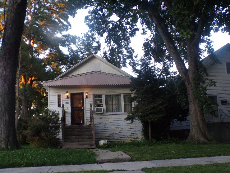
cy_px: 86
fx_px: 246
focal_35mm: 37
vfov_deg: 38.7
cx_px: 115
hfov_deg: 50.1
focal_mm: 6.6
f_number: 3.3
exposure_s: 1/38
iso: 80
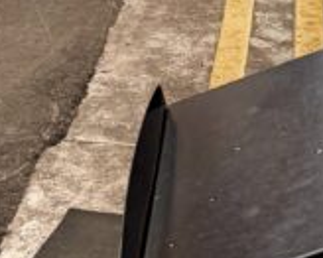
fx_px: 1395
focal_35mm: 146
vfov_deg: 9.1
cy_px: -445
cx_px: 83
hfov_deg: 13.2
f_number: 1.78
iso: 100
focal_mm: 6.76
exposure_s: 1/742
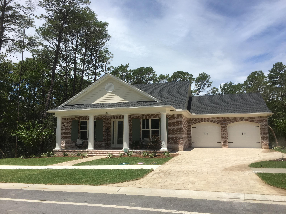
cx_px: 143
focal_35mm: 29
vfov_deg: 48.2
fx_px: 240
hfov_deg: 61.7
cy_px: 107
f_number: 2.2
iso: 25
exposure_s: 1/2262
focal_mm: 4.15
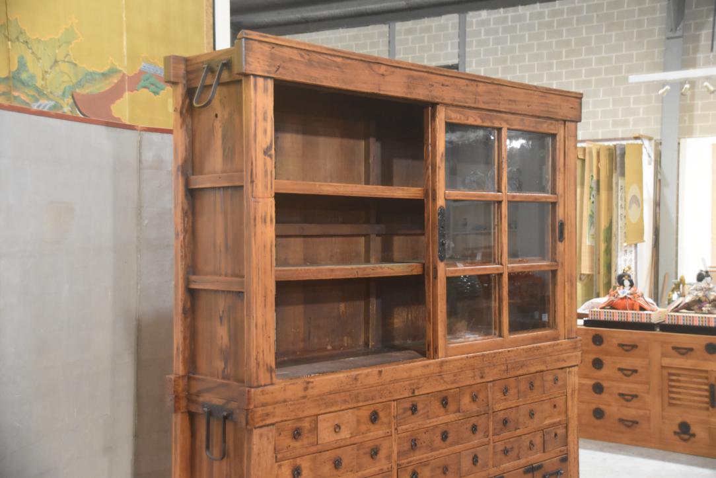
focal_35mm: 48
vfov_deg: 28.1
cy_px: 239
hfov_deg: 41.1
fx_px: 955
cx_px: 358
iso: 3200
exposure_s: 1/60
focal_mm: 32
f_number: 4.2
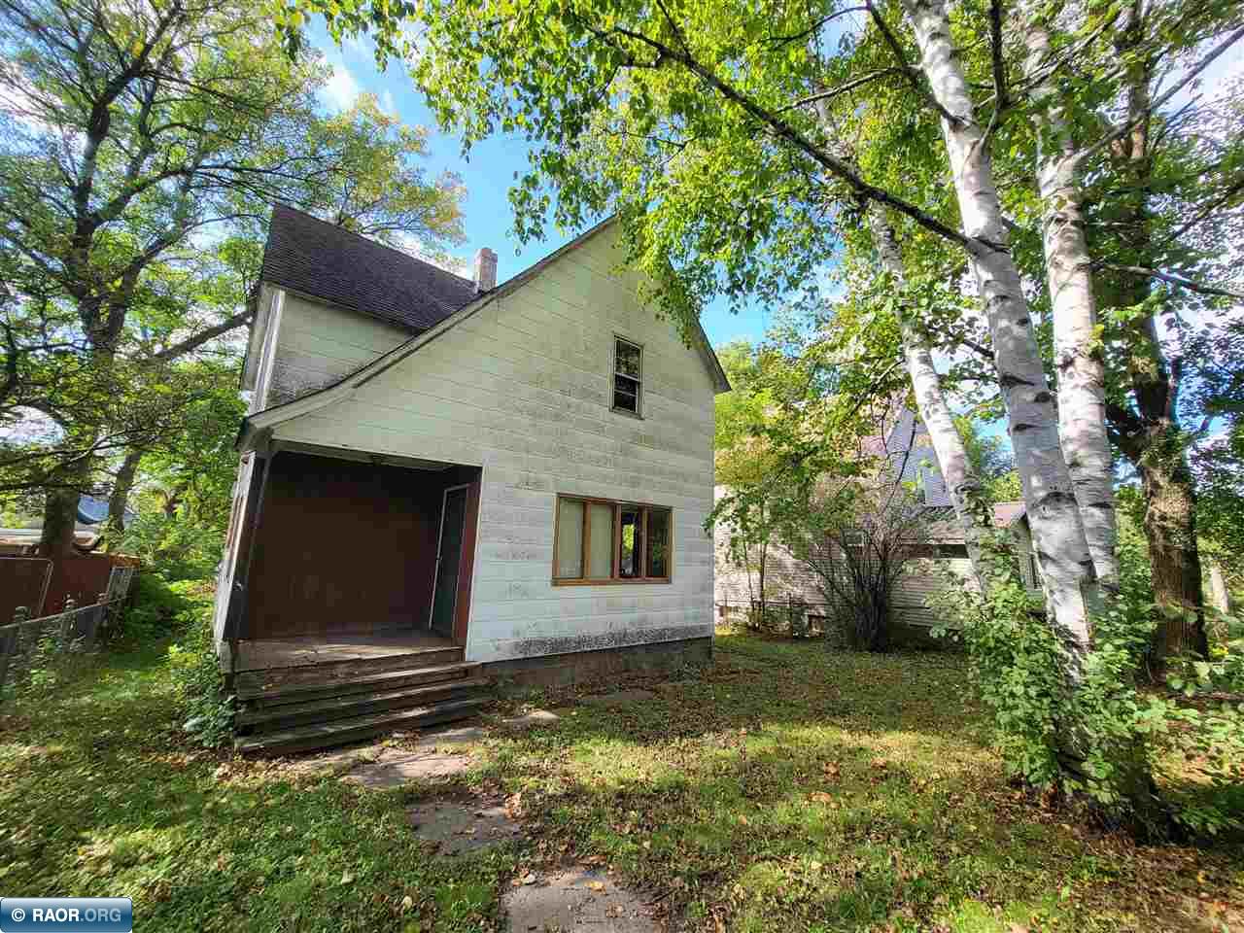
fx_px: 467
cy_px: 466
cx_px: 622
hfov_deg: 106.2
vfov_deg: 89.9
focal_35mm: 13
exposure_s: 1/213
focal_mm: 1.74
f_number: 2.2
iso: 32
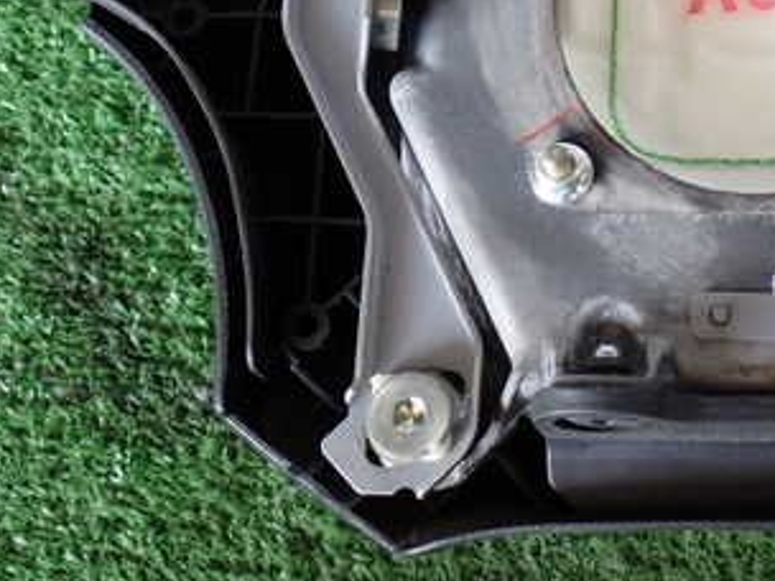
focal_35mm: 71
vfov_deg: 20.5
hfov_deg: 26.2
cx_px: 750
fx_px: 1590
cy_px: 115
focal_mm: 6.37
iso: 200
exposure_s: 1/60
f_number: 2.5
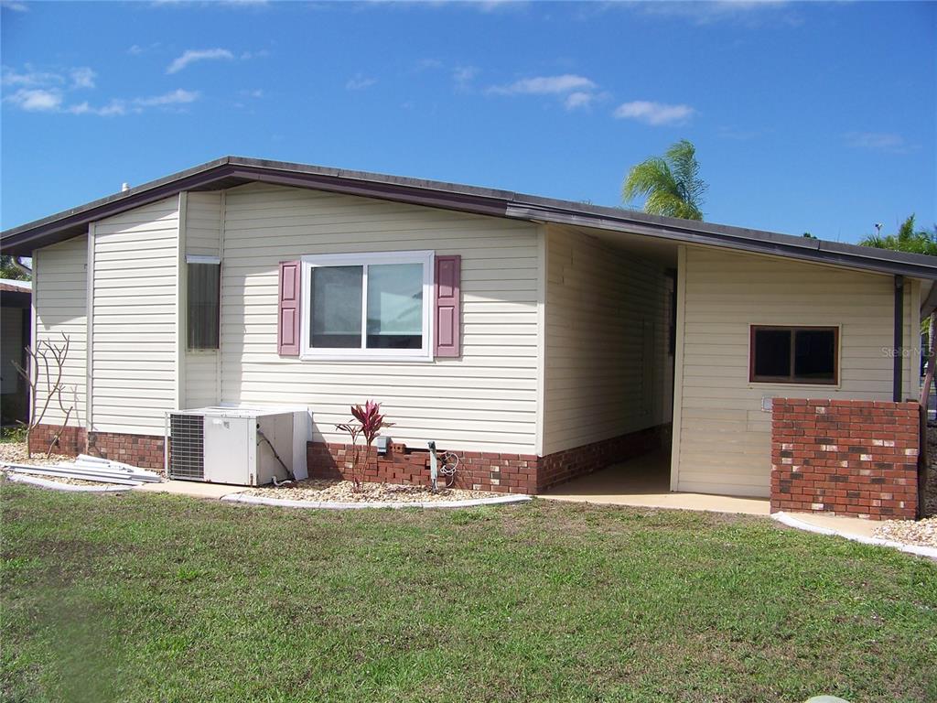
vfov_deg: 39.7
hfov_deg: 51.4
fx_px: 974
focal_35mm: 36
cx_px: 468
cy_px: 352
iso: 64
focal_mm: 5.85
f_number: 4
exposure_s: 1/500
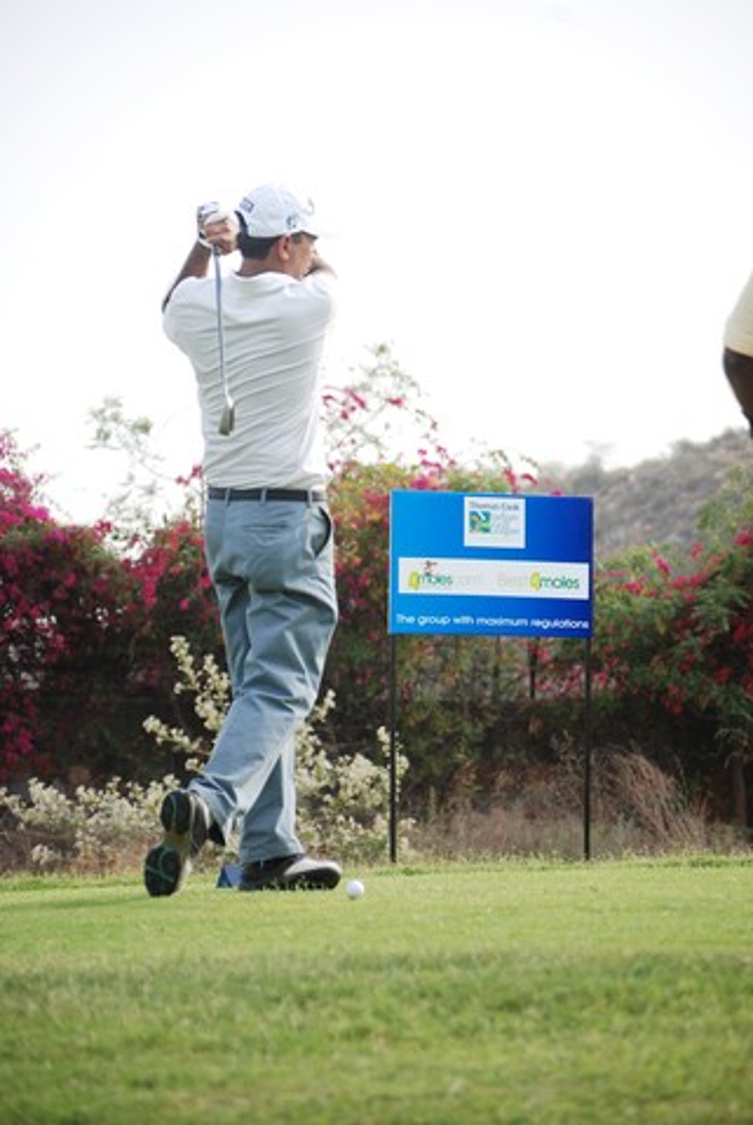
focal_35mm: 135
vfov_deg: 15.2
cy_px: 562
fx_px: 4226
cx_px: 376
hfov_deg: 10.2
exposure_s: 1/400
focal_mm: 90
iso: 200
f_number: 4.5
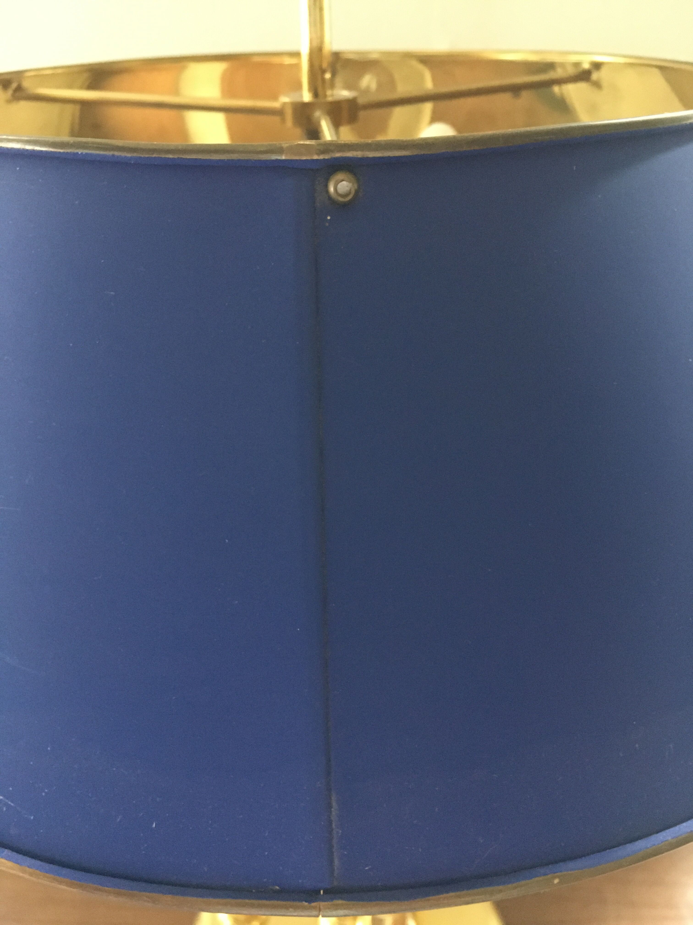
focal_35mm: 29
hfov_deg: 48.2
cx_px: 346
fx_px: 774
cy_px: 462
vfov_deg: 61.7
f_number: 2.2
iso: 320
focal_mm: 4.15
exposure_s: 1/17
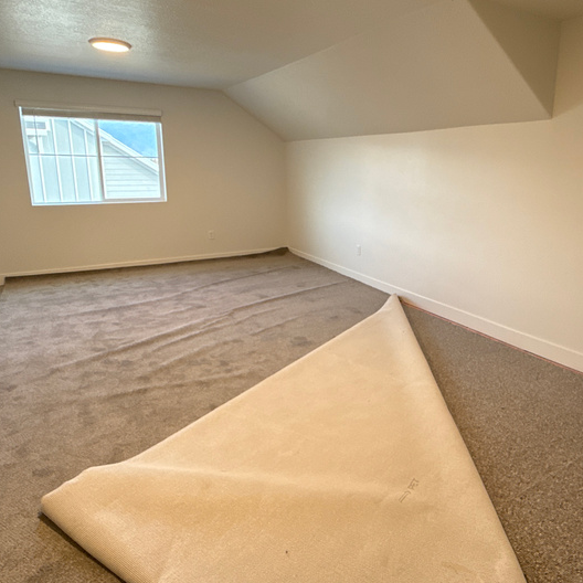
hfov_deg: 64.1
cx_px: 363
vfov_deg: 64.8
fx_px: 457
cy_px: 256
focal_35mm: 24
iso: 200
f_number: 2.2
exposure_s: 1/120
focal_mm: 2.22
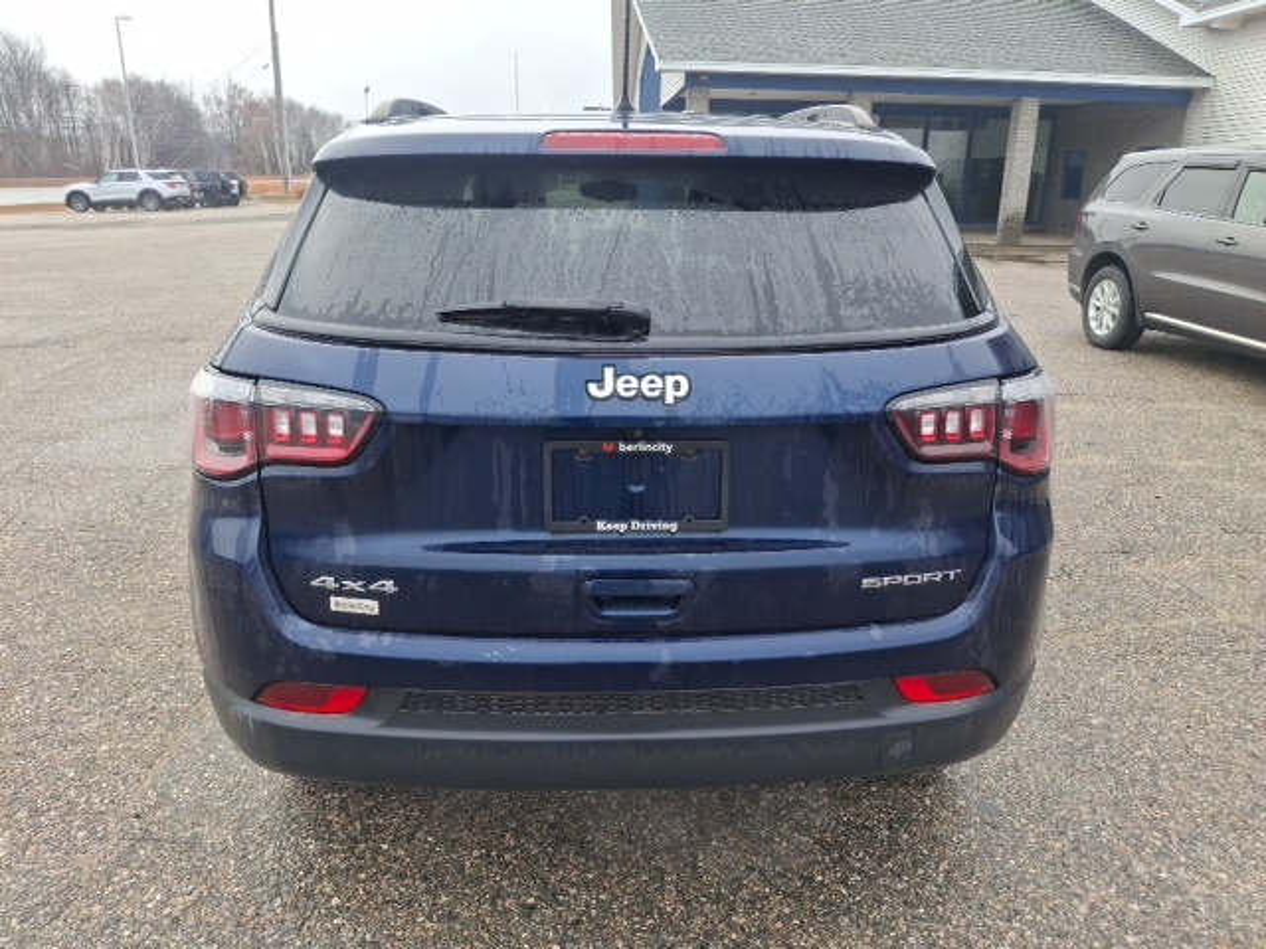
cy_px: 474
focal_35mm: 25
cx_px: 633
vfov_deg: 54.9
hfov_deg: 69.4
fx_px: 914
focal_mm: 4.69
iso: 30
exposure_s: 1/212
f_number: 1.8
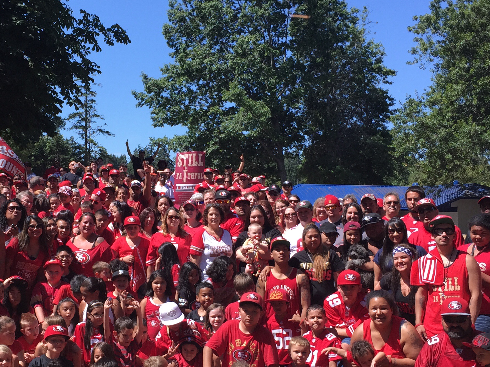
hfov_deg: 35.9
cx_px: 176
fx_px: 750
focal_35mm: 53
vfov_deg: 27.5
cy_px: 215
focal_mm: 4.15
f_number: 2.2
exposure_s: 1/1236
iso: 32
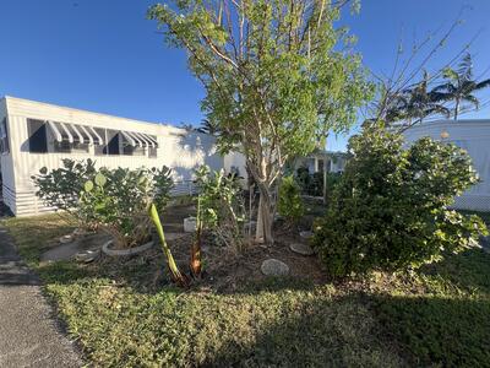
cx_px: 245
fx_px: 184
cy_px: 184
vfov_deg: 89.9
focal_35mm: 13
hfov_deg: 106.2
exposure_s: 1/435
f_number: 1.8
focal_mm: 1.57
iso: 32
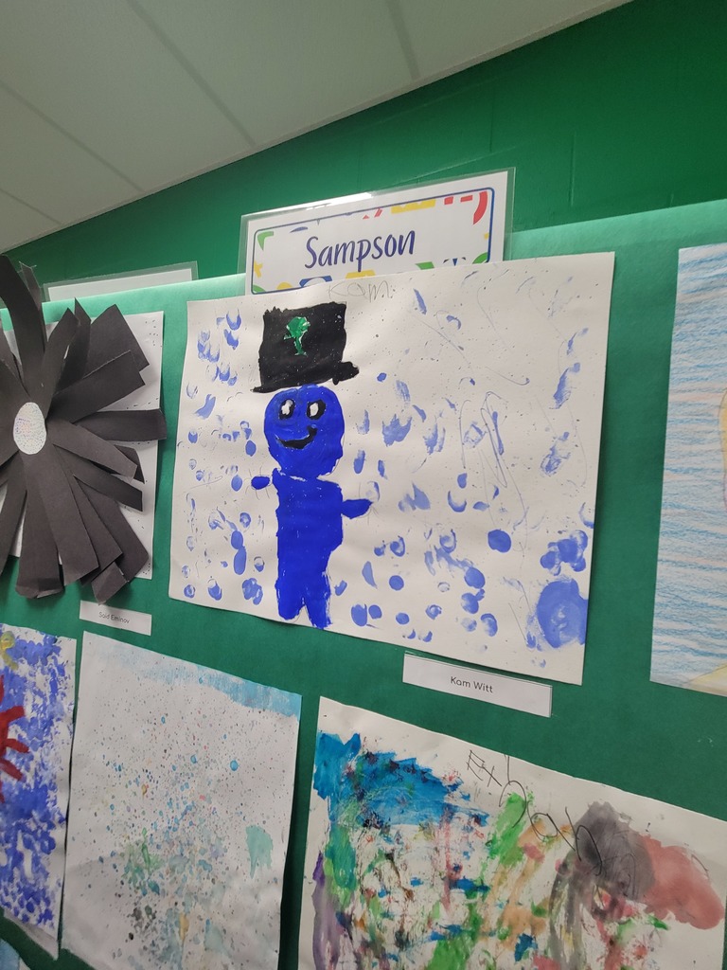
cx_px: 364
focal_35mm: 13
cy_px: 485
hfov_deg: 89.9
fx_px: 364
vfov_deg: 106.2
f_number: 2.2
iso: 250
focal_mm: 2.2
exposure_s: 1/60
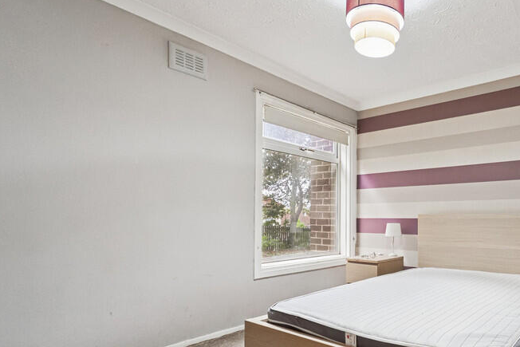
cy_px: 211
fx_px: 318
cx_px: 394
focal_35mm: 22
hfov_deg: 72.7
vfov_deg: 56.7
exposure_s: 1/100
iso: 800
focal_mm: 14
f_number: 3.5
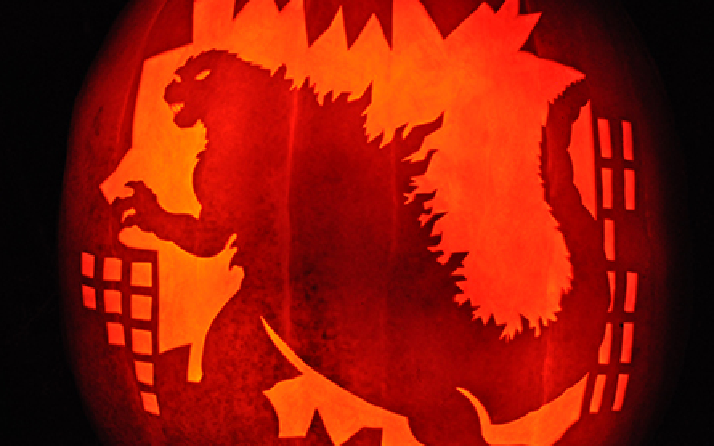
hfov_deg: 36.3
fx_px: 1090
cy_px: 214
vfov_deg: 23.1
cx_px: 363
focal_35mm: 56
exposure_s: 1/6
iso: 1600
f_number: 4.2
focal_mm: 34
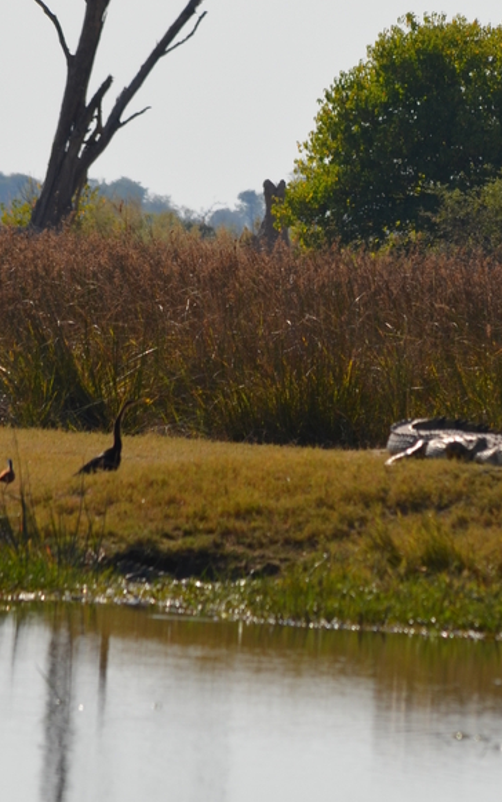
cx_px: 356
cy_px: 238
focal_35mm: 738
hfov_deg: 1.8
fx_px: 16147
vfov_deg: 2.8
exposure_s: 1/1000
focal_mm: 220
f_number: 8
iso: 200
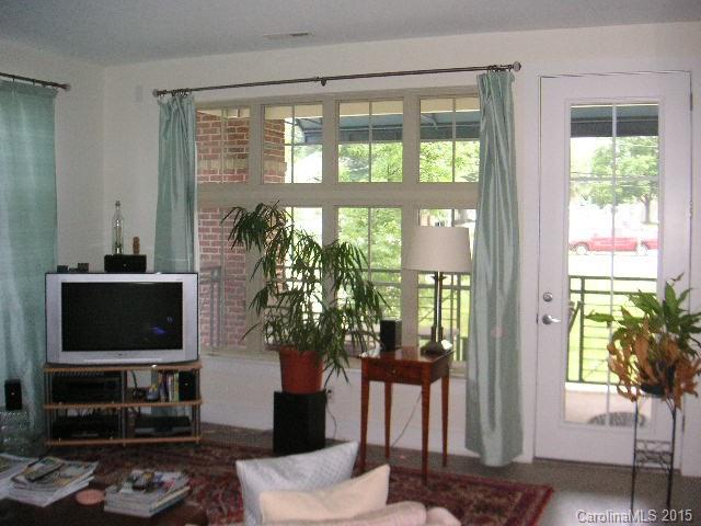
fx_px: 749
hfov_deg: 50.1
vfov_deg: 38.7
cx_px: 350
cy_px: 263
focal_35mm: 37
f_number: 2.8
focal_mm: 6.1
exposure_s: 1/180
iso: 160
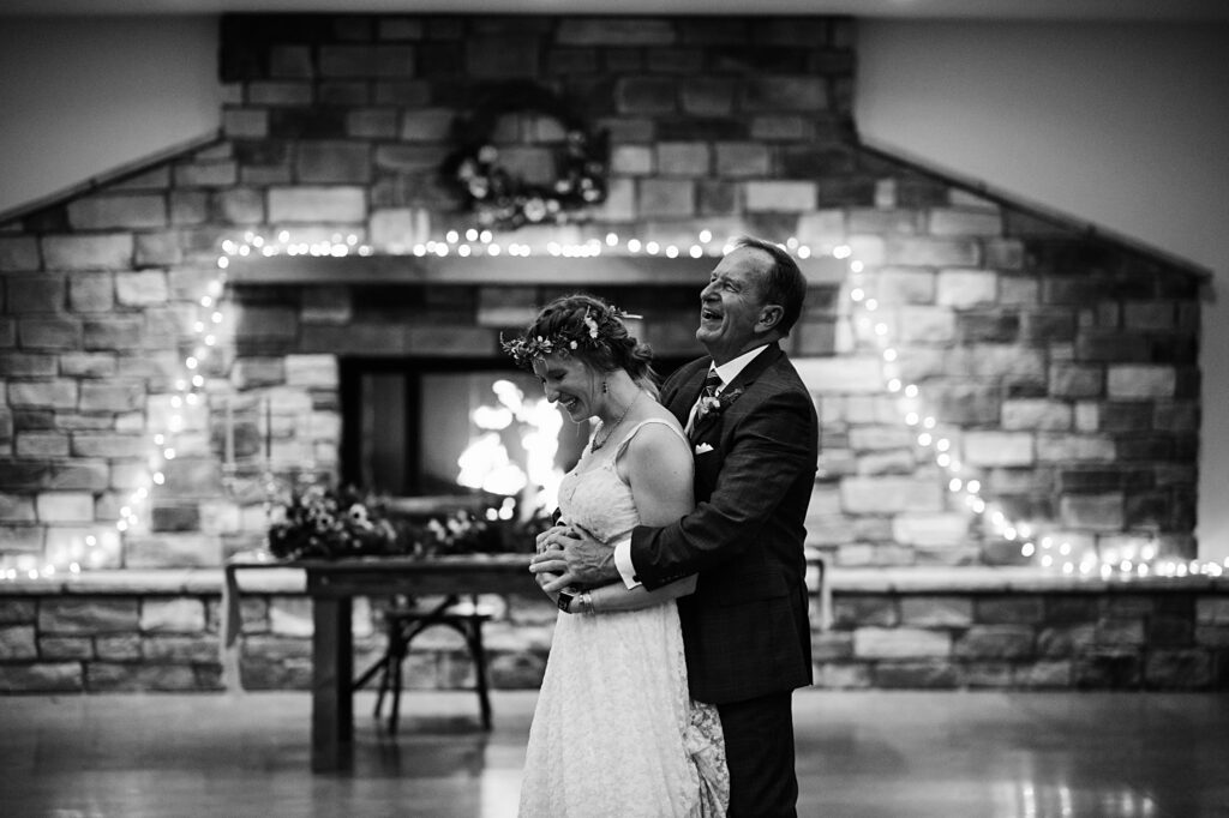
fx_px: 2901
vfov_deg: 16.1
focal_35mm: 85
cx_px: 614
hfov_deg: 23.9
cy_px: 409
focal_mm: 85
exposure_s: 1/250
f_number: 1.8
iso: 1250
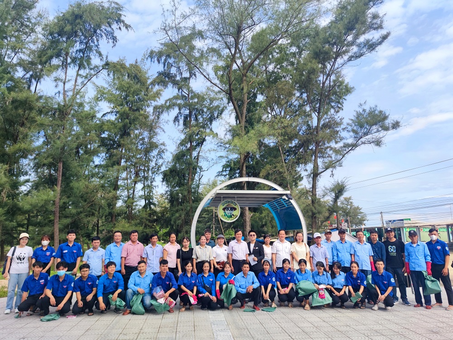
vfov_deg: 56.8
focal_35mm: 24
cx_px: 226
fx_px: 314
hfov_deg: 71.6
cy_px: 170
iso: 50
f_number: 1.69
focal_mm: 6.72
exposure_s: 1/1427
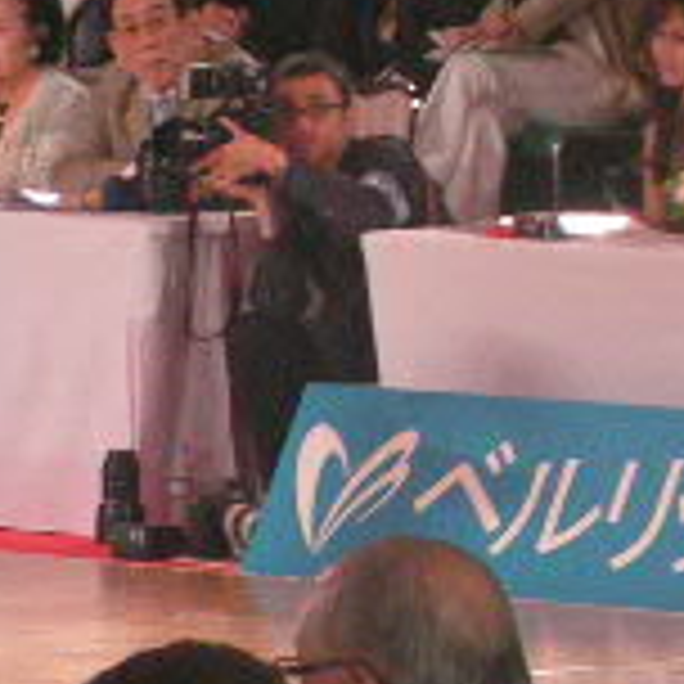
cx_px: 1107
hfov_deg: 3.2
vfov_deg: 3.2
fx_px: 12228
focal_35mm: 547
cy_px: 88
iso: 200
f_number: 3.5
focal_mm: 28.8
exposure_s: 1/50
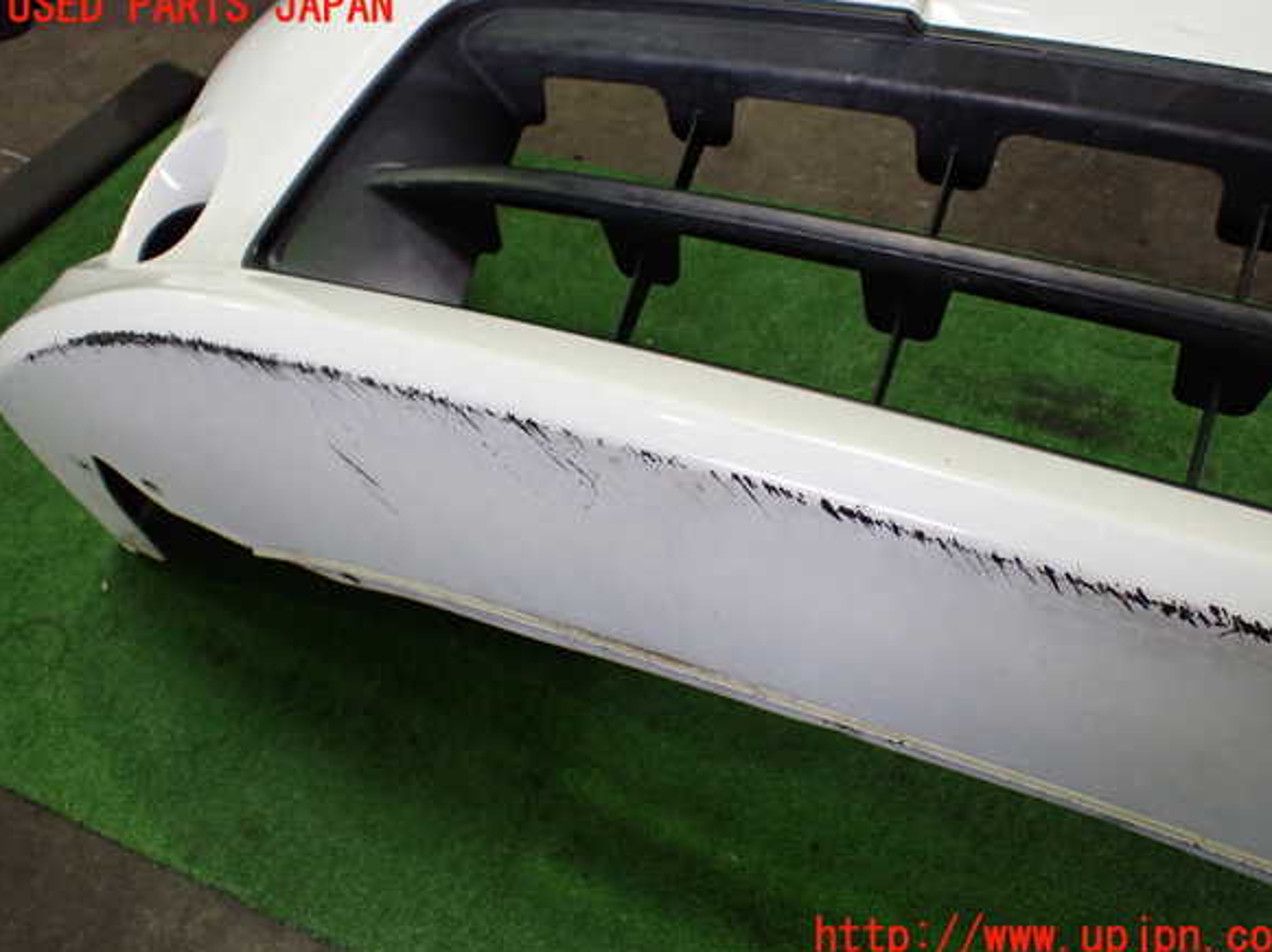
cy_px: 473
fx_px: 1138
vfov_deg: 45.4
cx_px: 652
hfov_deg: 58.4
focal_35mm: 31
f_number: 2.3
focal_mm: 5.4
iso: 500
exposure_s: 1/125
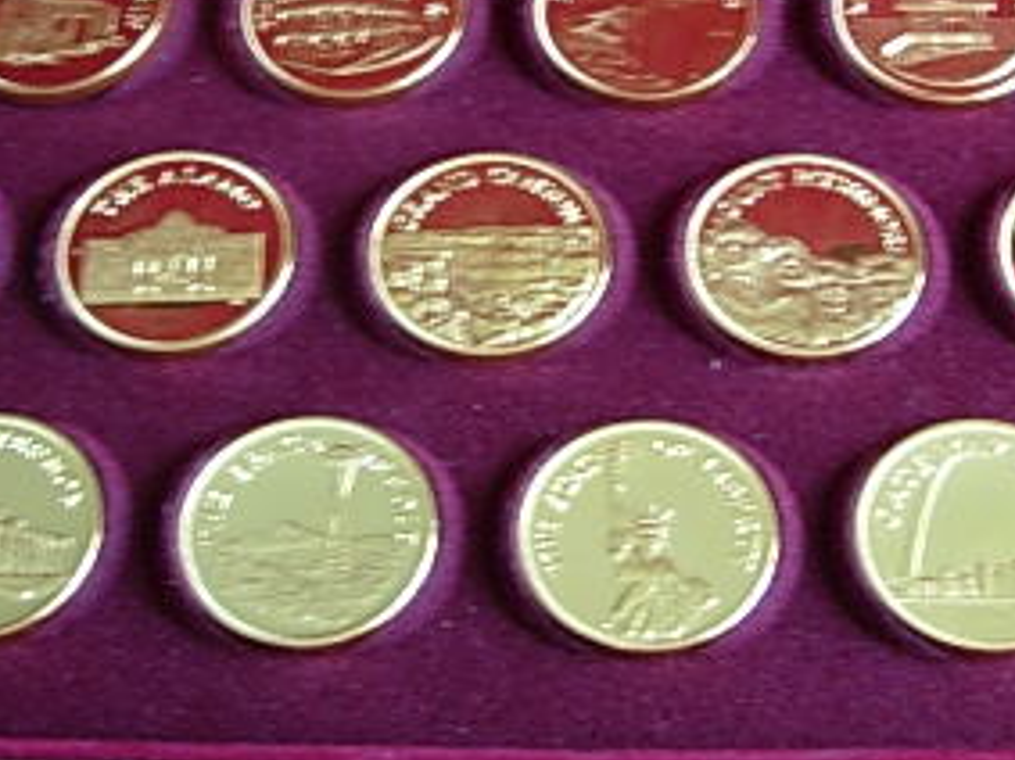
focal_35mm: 86
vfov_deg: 17.0
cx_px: 649
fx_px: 2521
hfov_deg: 22.7
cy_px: 176
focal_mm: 7.8
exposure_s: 1/12.6
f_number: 2.8
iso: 64
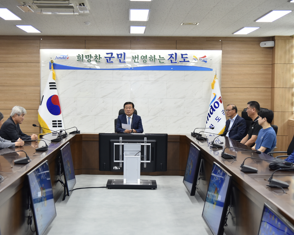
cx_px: 131
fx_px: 539
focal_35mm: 62
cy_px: 118
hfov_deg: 30.5
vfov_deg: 24.6
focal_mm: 55
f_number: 4
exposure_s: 1/125
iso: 800
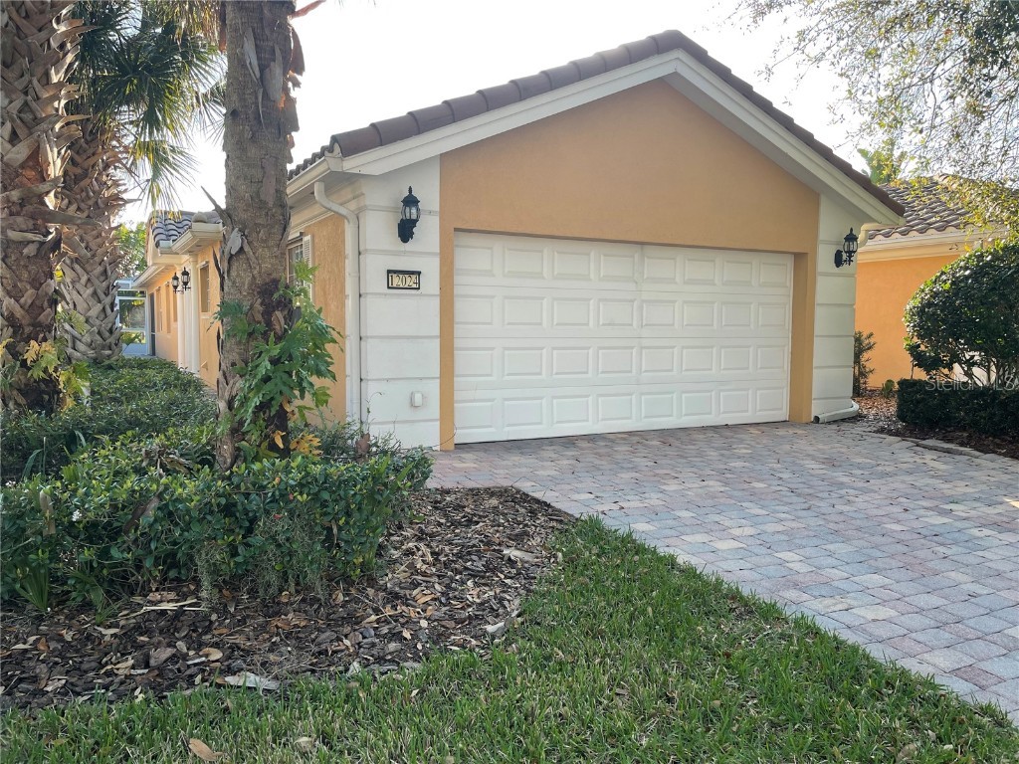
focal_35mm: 26
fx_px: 765
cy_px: 382
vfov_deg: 53.1
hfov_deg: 67.3
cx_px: 510
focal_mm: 4.2
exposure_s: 1/403
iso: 32
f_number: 1.6
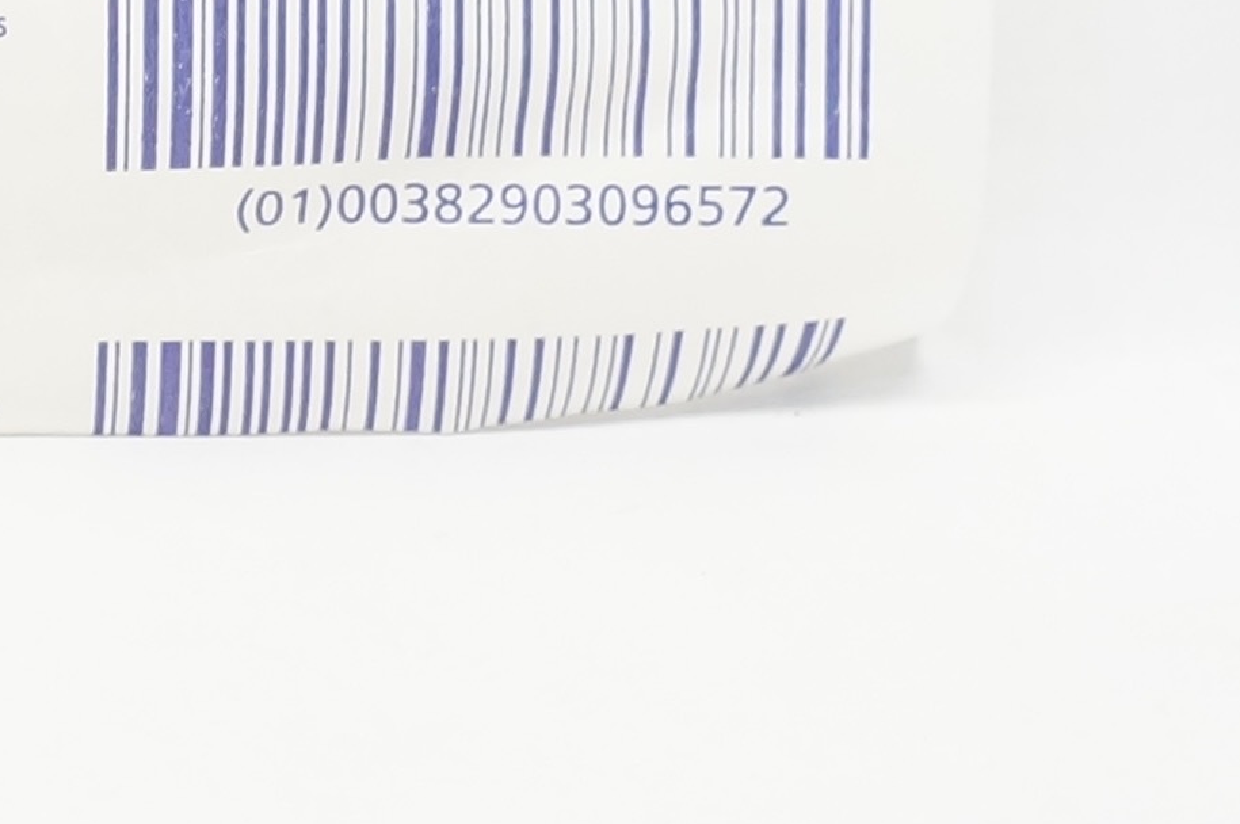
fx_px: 4989
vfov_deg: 9.4
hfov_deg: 13.6
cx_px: -377
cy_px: 94
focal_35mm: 145
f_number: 5.6
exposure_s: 1/60
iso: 800
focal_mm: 18
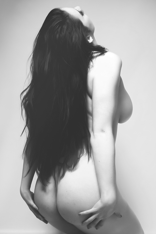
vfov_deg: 26.0
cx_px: 78
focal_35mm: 78
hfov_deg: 17.5
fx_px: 507
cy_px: 117
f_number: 9
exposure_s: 1/200
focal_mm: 52
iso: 100
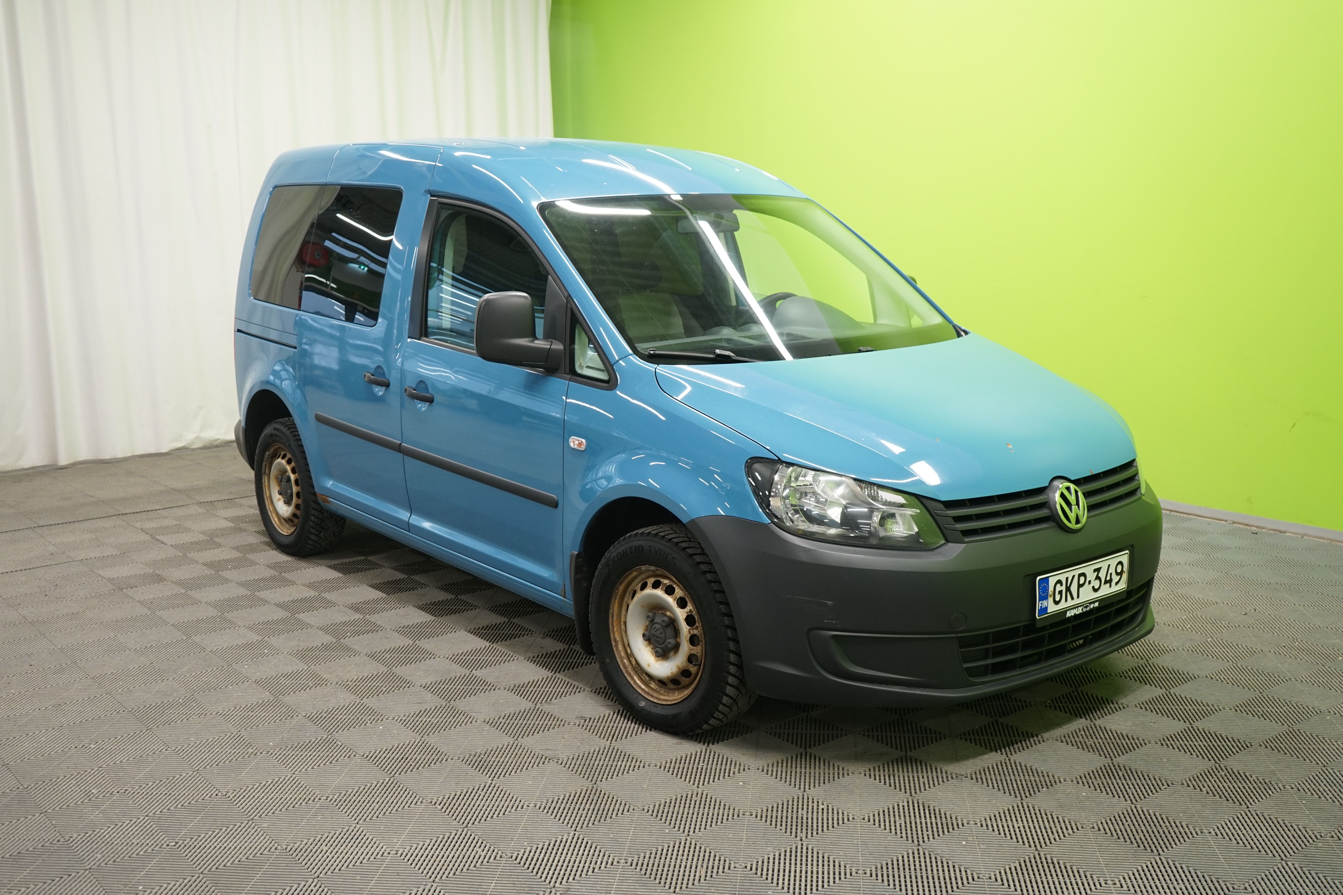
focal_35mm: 35
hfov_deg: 54.4
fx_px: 1306
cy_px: 448
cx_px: 672
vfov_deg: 37.9
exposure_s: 1/30
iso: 800
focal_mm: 35
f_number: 5.6
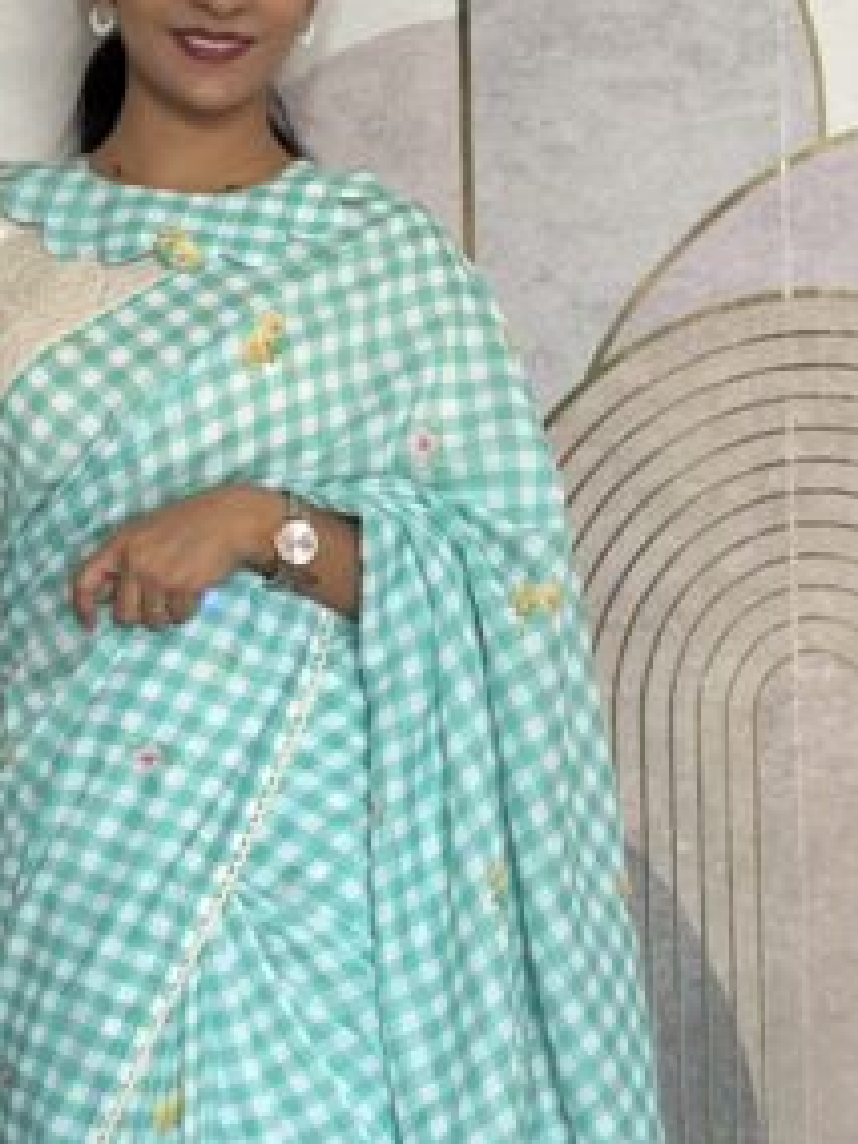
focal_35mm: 135
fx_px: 4462
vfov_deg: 14.6
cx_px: 234
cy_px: 636
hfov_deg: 11.0
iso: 50
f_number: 1.78
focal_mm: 6.76
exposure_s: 1/100
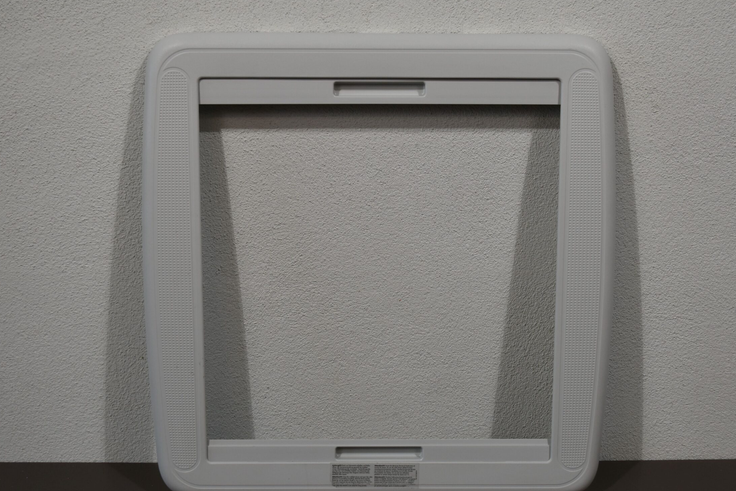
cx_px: 382
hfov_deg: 35.6
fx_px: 1145
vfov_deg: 24.2
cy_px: 272
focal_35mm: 56
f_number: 5.6
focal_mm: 32
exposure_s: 1/125
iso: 250
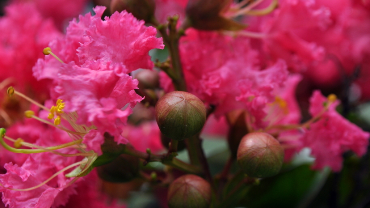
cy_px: 99
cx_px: 185
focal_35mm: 87
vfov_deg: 14.0
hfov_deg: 24.6
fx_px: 849
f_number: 9
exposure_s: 1/320
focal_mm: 55
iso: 200
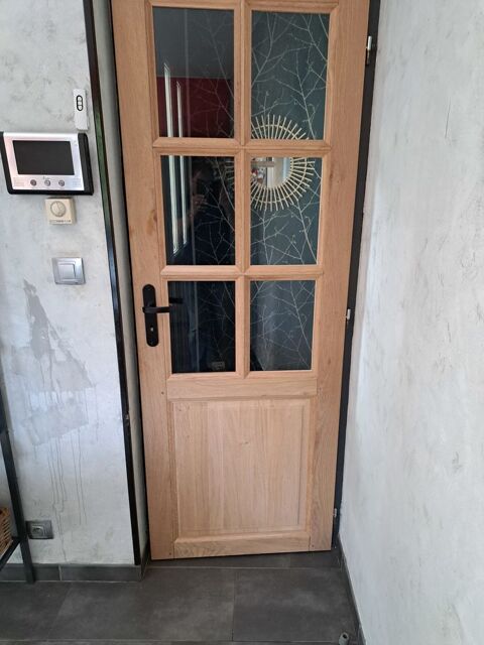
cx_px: 242
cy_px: 322
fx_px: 447
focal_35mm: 24
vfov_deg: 71.6
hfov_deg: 56.8
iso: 320
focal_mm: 5.23
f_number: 1.8
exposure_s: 1/50
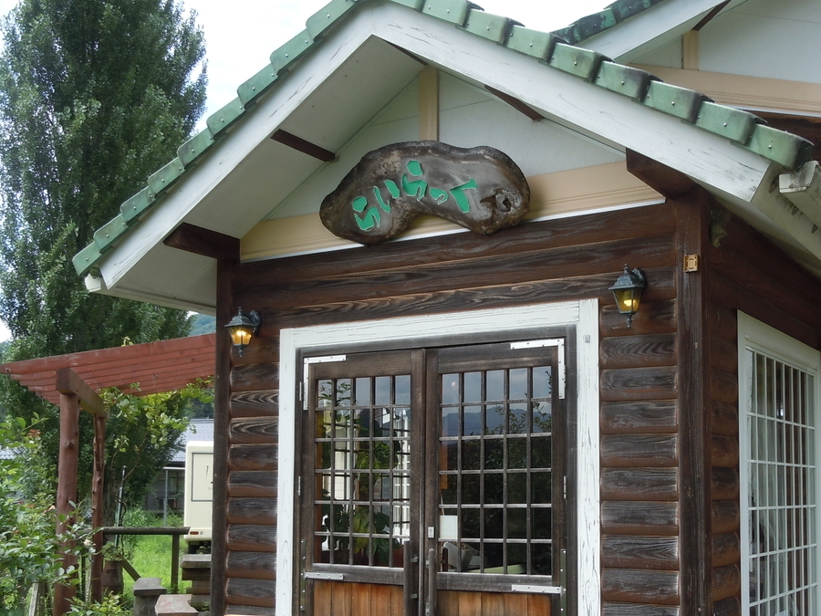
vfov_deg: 32.6
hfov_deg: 42.9
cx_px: 452
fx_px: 1044
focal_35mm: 44
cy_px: 404
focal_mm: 5.9
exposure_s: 1/200
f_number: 4
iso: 100
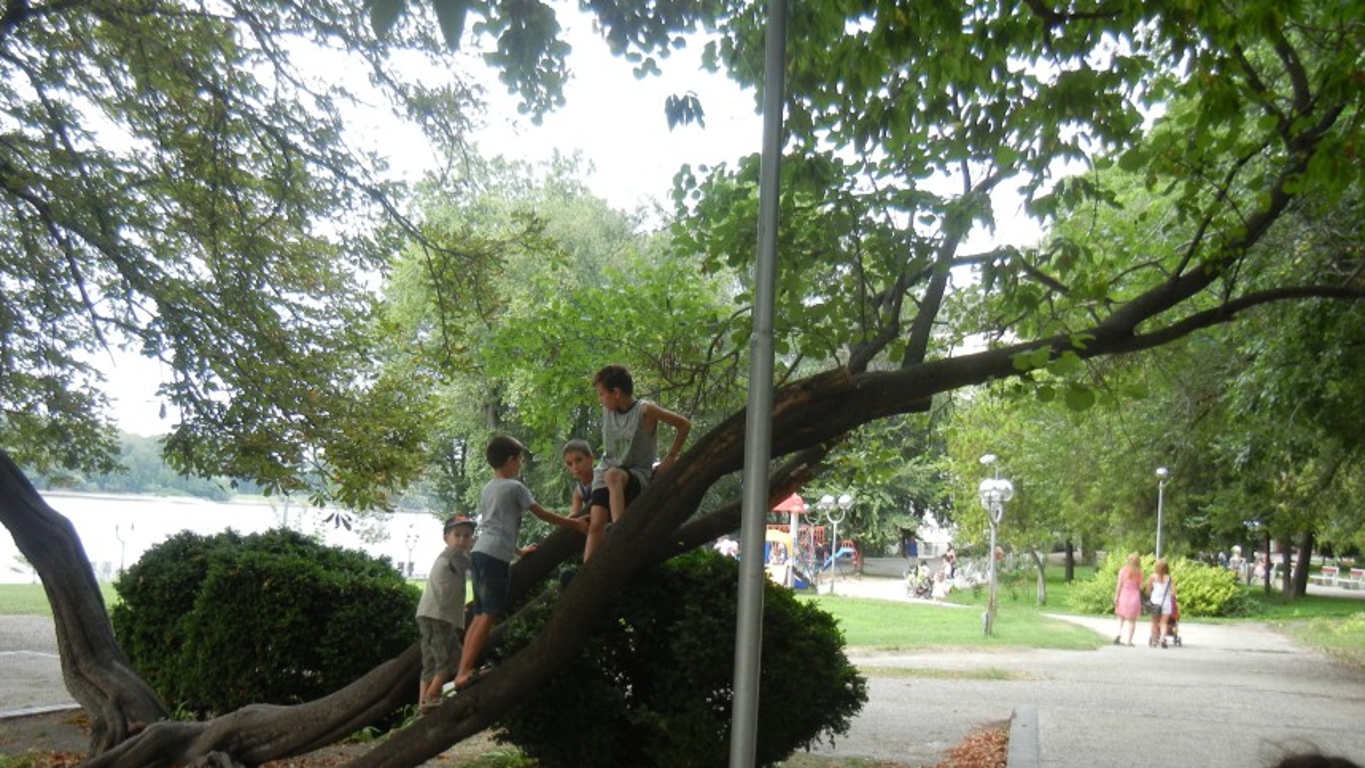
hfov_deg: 51.5
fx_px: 1412
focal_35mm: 39
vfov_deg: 30.2
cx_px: 595
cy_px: 510
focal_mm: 5.4
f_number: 3.5
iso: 198
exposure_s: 1/51.8
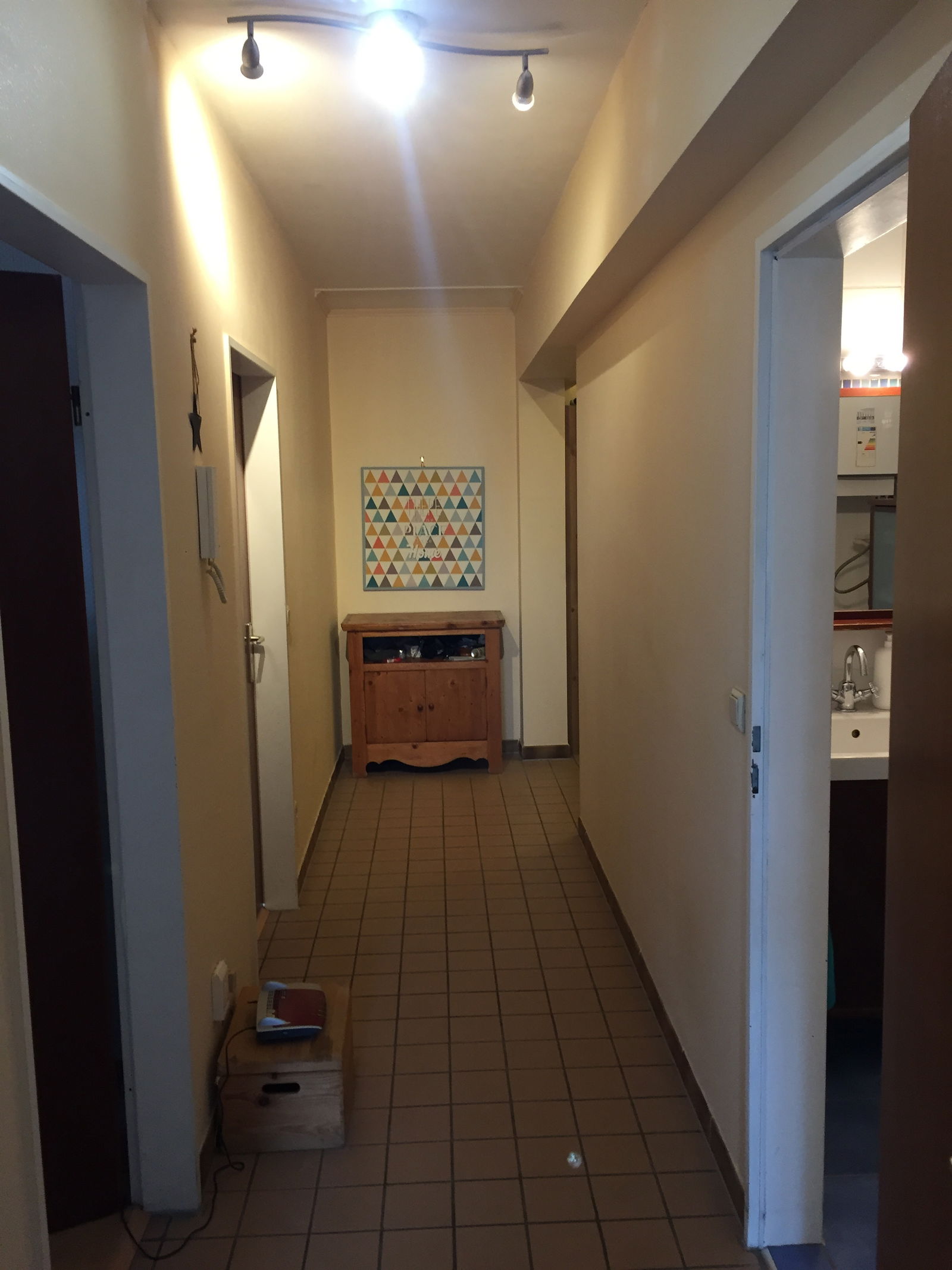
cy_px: 635
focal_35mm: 29
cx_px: 476
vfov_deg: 61.7
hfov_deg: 48.2
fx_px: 1063
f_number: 2.2
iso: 125
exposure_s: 1/33
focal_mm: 4.15
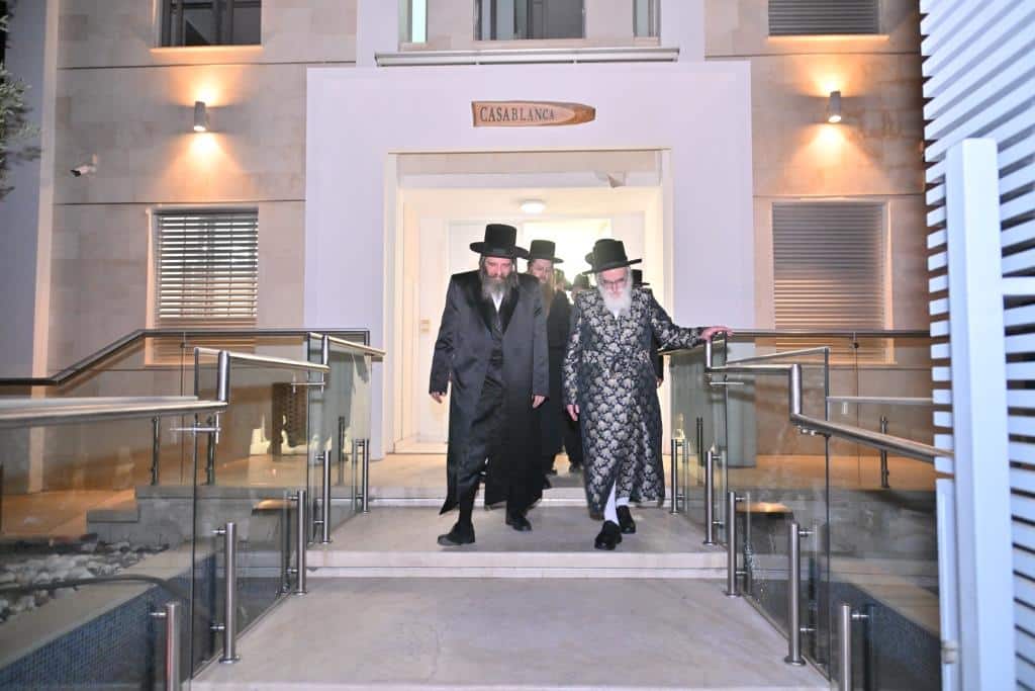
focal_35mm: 24
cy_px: 346
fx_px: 690
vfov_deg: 53.1
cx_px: 518
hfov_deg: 73.7
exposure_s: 1/160
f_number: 4
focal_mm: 24
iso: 2500
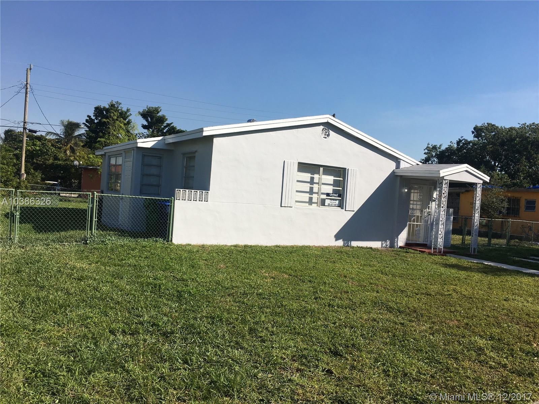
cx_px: 270
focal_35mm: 29
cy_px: 202
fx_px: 452
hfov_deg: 61.7
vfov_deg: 48.2
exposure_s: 1/2331
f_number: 2.2
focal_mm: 4.15
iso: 25
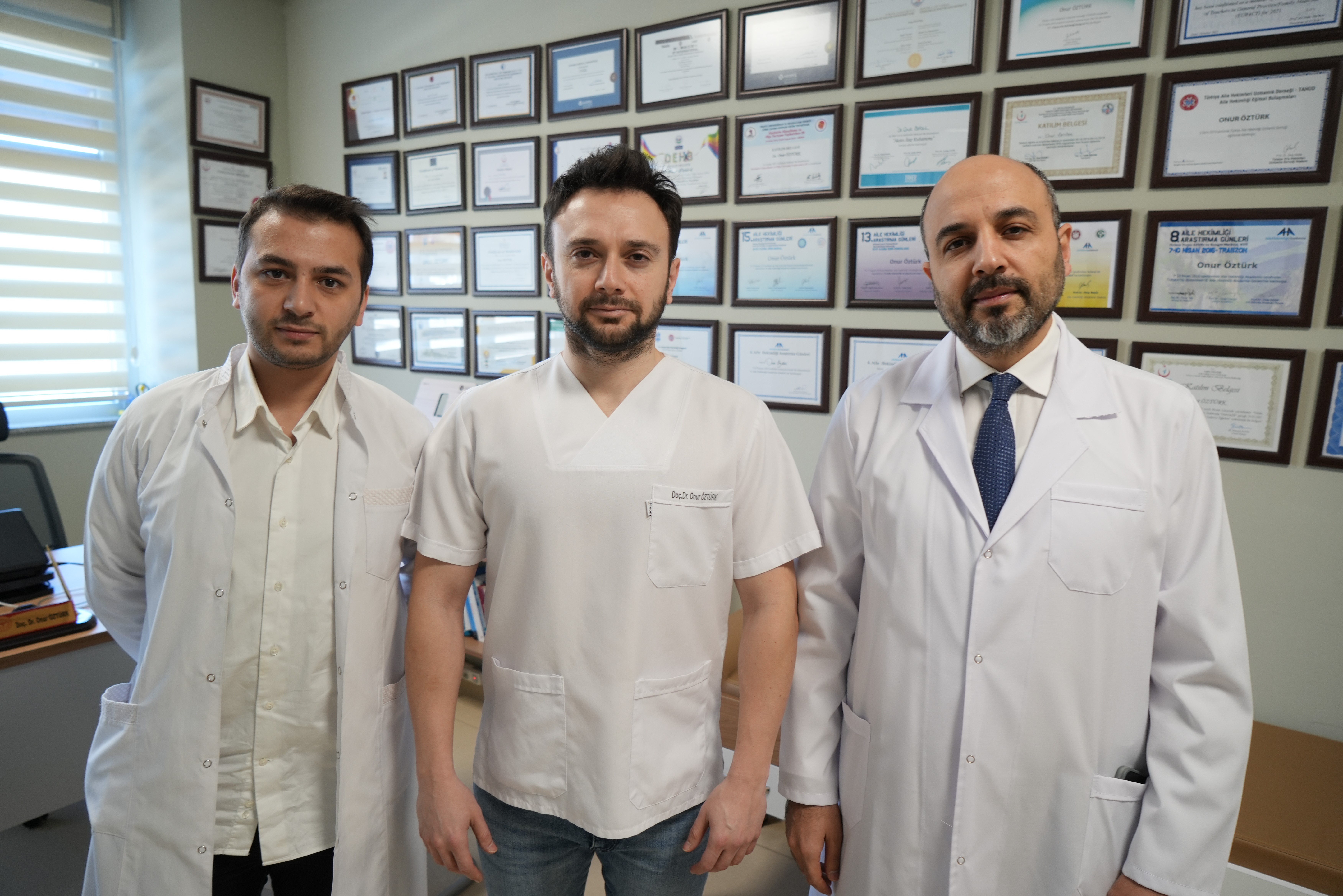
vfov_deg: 53.1
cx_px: 672
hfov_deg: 73.7
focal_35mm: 24
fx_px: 895
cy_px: 448
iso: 250
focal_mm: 24
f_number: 4
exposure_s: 1/30
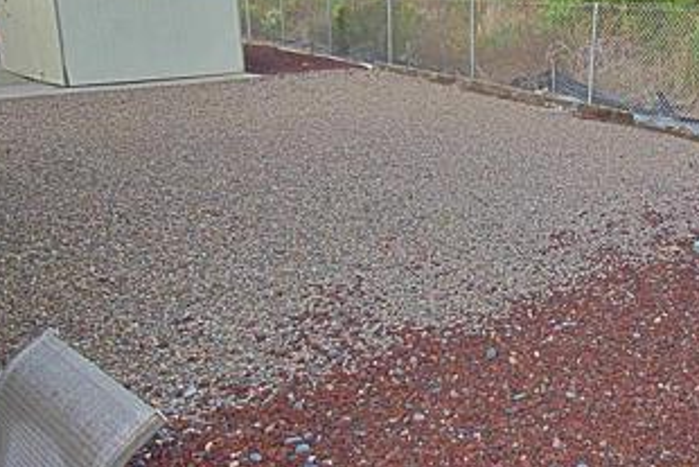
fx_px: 602
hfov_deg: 56.4
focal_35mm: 31
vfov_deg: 42.0
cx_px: 548
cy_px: 168
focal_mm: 10
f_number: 4.5
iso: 400
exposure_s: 1/50
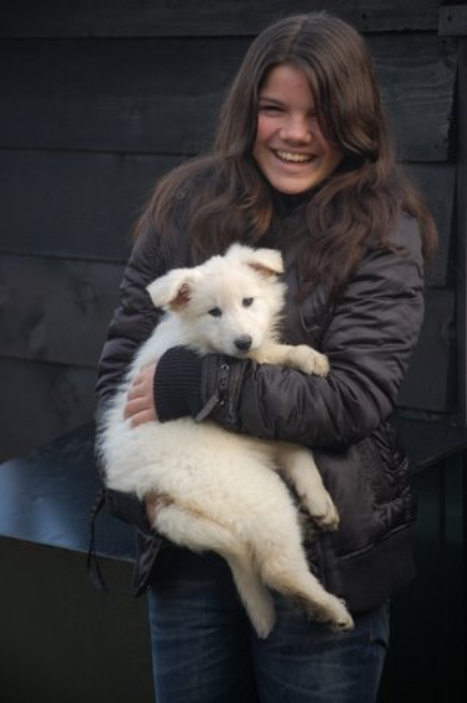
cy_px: 352
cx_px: 234
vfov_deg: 13.7
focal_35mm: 150
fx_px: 2925
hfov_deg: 9.1
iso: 400
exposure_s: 1/250
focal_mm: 100
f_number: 4.5
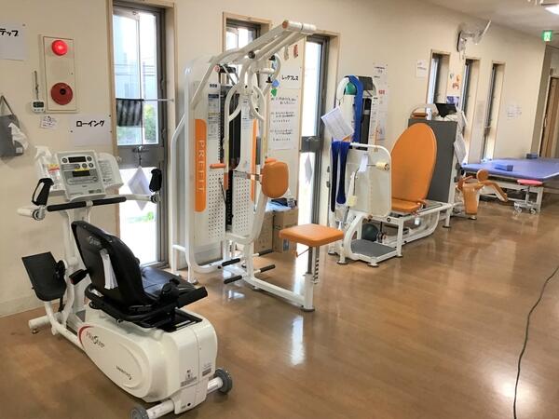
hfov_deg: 58.4
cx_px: 280
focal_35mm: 31
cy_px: 210
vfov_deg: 45.4
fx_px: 501
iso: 40
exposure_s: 1/30
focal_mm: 3.3
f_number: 2.4
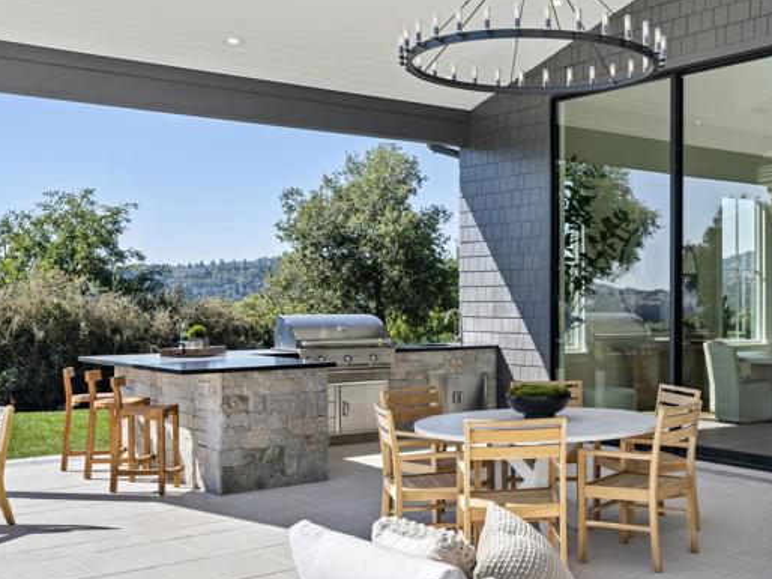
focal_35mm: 46
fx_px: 1025
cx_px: 619
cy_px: 291
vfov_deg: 31.5
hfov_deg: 39.6
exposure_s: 1/50
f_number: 8
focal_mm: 24
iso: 100
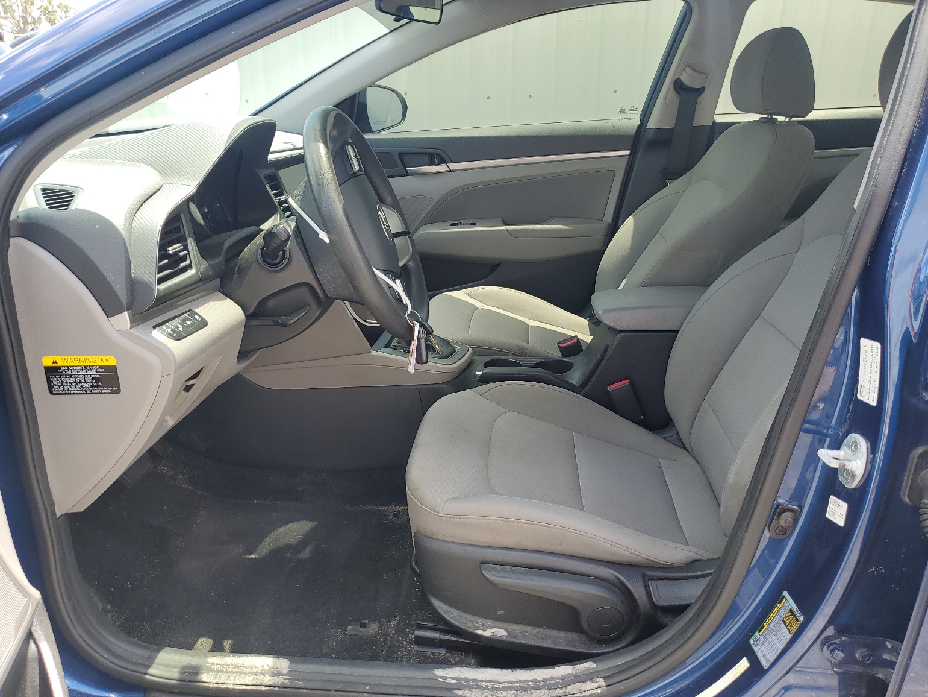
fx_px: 724
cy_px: 359
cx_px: 465
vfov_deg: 51.4
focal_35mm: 27
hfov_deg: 65.3
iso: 50
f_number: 1.5
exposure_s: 1/385
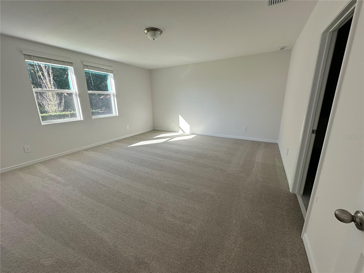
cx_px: 182
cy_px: 136
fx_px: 147
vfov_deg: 85.7
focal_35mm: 14
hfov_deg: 102.1
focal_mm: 2.22
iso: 40
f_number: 2.2
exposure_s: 1/124
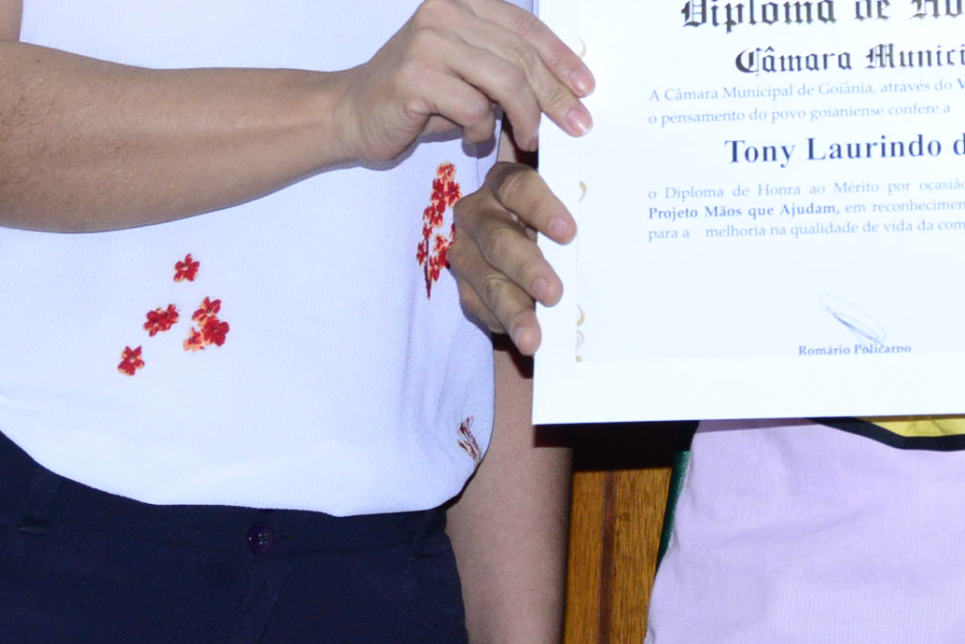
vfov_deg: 7.1
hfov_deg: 10.6
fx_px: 5148
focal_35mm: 192
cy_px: -259
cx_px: 874
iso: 2000
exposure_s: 1/125
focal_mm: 66
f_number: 6.3
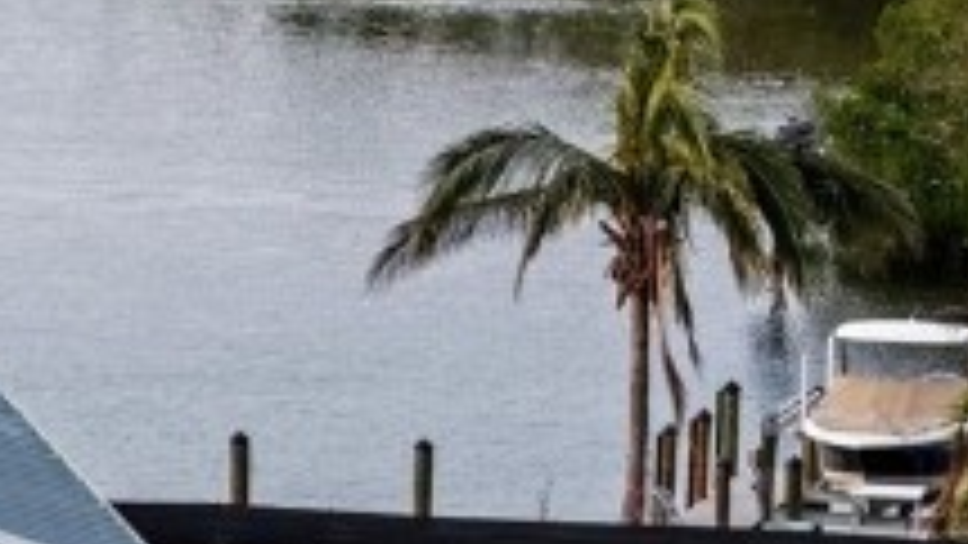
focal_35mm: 363
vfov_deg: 3.3
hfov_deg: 5.8
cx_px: -1058
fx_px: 9318
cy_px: 1281
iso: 100
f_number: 2.8
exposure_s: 1/120
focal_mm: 19.35
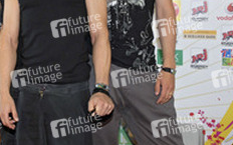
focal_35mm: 71
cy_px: 1
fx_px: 451
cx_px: 48
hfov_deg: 28.4
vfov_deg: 17.9
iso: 400
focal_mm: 24
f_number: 6.3
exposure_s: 1/125
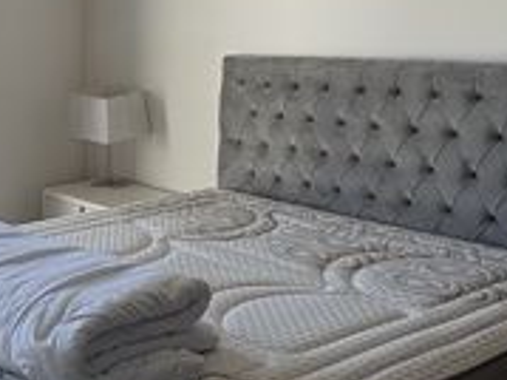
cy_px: 122
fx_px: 805
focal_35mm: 55
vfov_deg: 26.4
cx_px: -89
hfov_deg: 30.2
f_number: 2.2
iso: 64
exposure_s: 1/276
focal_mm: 2.22
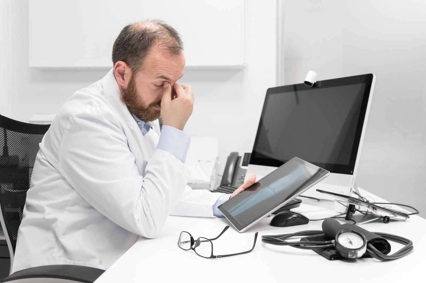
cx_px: 213
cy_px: 142
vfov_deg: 38.3
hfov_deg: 55.1
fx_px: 408
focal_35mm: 34
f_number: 4
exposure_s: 1/100
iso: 800
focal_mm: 34.5
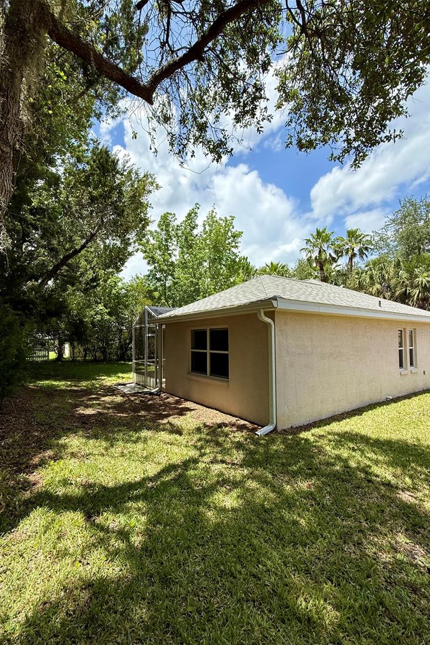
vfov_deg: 100.4
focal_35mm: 15
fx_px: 269
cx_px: 195
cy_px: 332
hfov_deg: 77.2
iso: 64
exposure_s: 1/1848
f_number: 2.2
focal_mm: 2.22
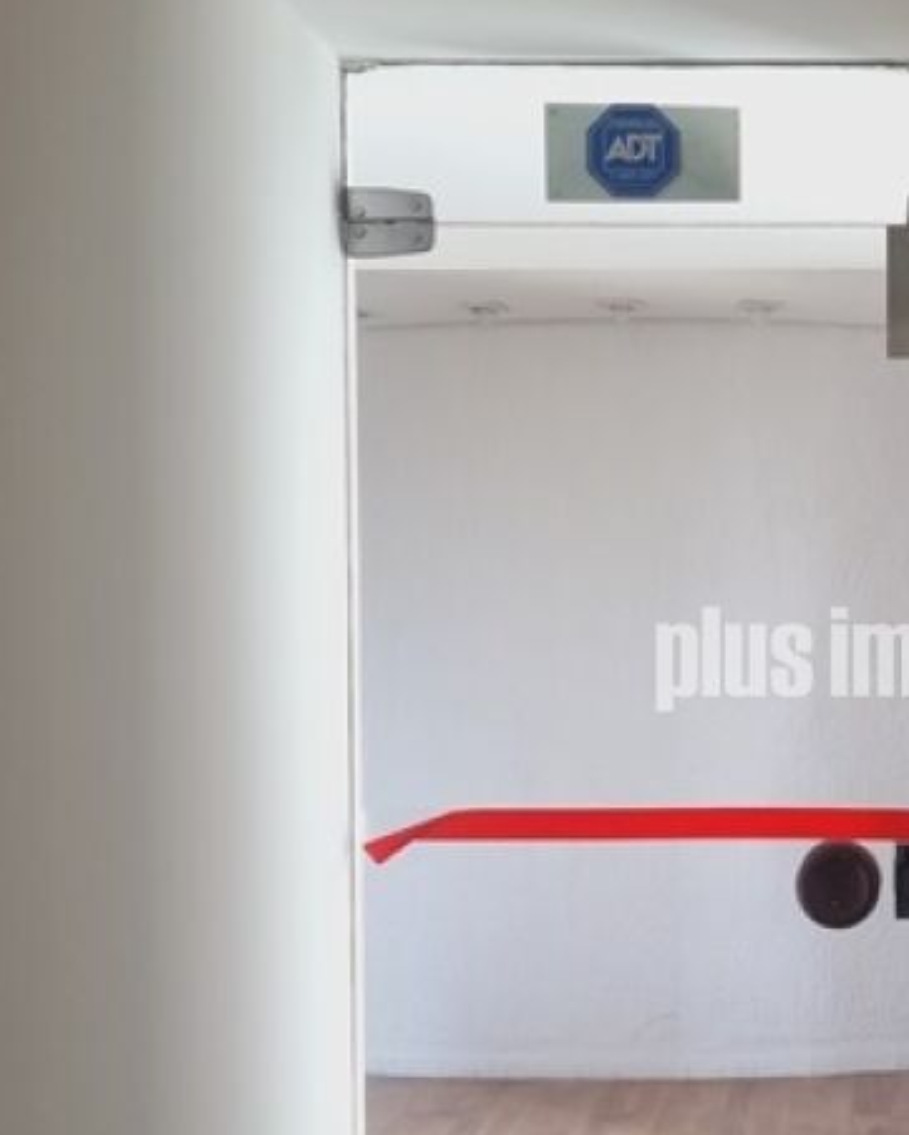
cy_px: 659
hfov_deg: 26.7
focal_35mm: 54
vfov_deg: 34.7
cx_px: 891
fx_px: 1815
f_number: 1.8
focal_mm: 5.4
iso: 160
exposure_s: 1/120
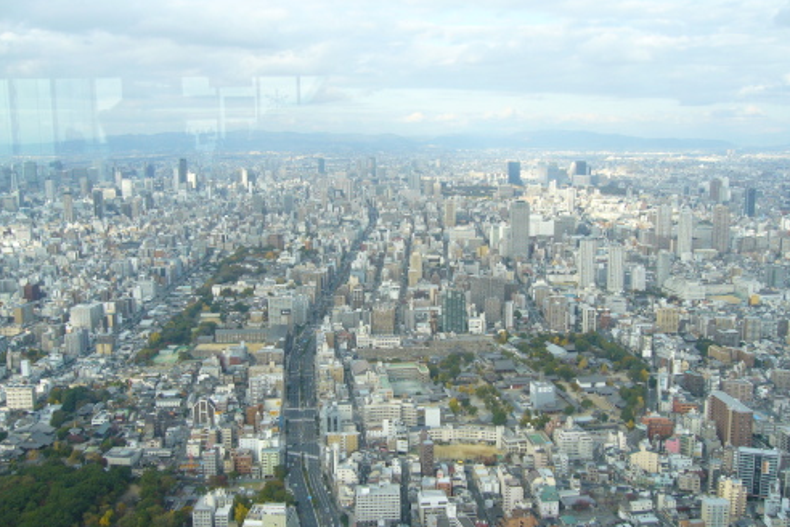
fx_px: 812
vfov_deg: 35.9
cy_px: 271
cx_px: 398
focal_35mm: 37
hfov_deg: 51.9
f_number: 5.6
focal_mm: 5.8
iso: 80
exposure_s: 1/160
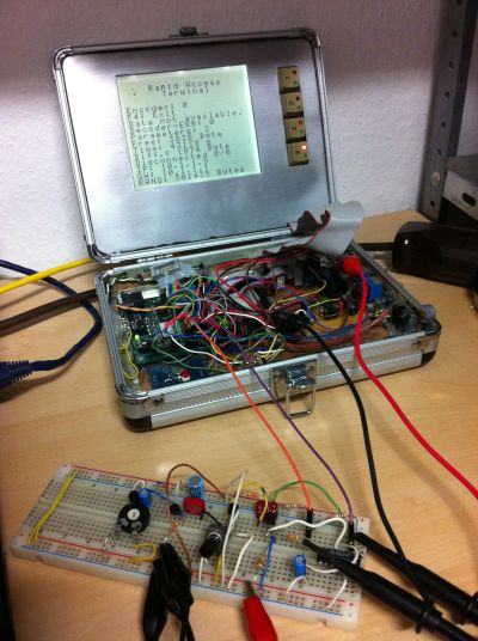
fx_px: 646
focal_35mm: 35
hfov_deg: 40.6
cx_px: 239
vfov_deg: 52.7
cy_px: 320
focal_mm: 3.85
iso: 200
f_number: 2.8
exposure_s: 1/17
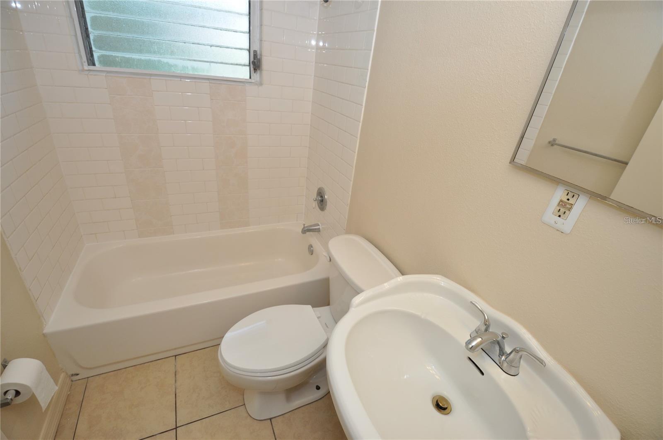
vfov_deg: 77.2
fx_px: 276
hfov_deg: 100.5
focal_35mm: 15
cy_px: 220
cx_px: 332
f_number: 4.5
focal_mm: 10
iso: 400
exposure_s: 1/80
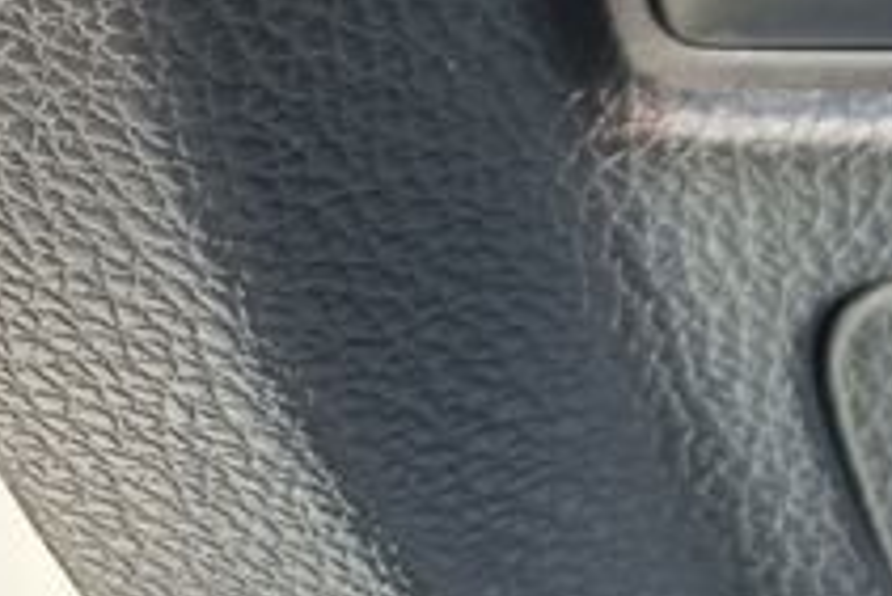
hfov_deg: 12.9
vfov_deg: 9.2
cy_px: -926
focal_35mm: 131
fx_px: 3248
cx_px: 1970
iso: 100
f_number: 1.8
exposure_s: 1/100
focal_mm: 5.4
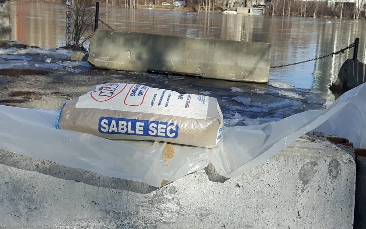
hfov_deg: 58.2
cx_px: 183
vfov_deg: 38.3
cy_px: 115
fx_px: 329
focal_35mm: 33
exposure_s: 1/1068
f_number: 1.9
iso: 40
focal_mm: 3.7
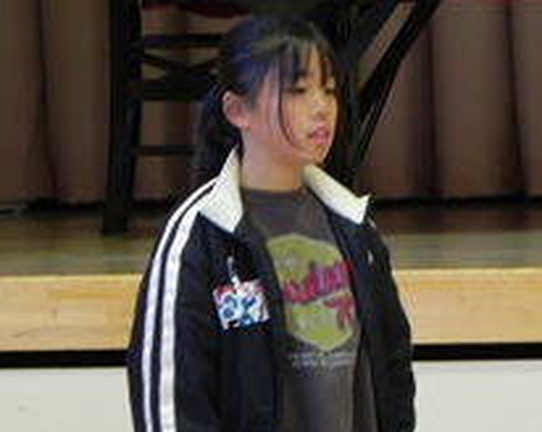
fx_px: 5091
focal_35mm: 318
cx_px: 392
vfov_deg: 4.9
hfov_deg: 6.1
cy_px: 252
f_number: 4.5
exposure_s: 1/27.1
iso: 400
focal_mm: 32.7
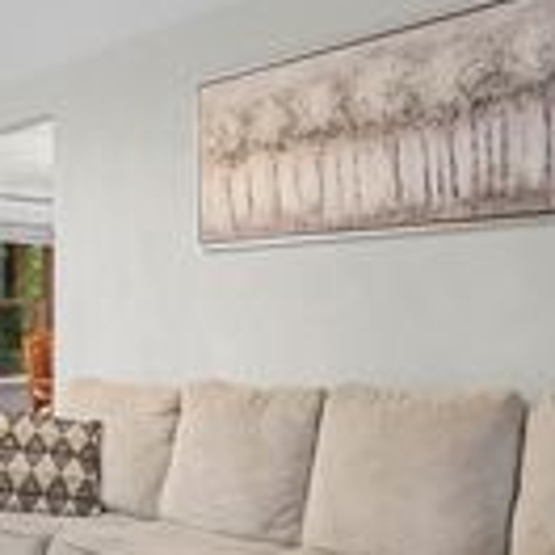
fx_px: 816
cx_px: -25
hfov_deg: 33.6
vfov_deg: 37.4
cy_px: 326
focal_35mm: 45
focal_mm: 14
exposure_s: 1.3
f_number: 10
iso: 400
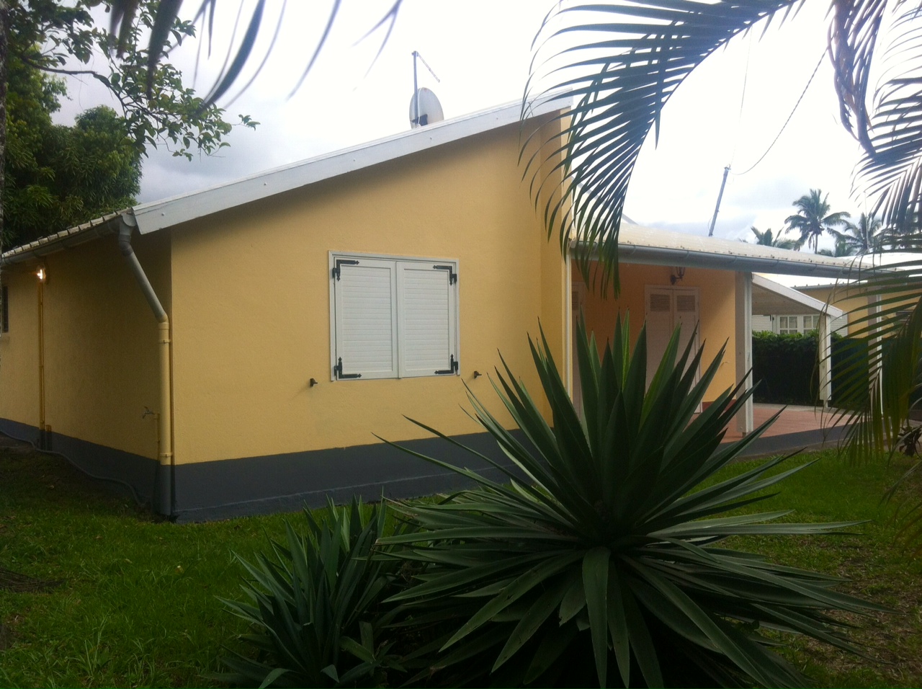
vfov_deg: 40.6
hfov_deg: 52.7
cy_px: 344
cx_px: 461
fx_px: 931
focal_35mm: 35
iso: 80
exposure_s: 1/815
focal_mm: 3.85
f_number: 2.8
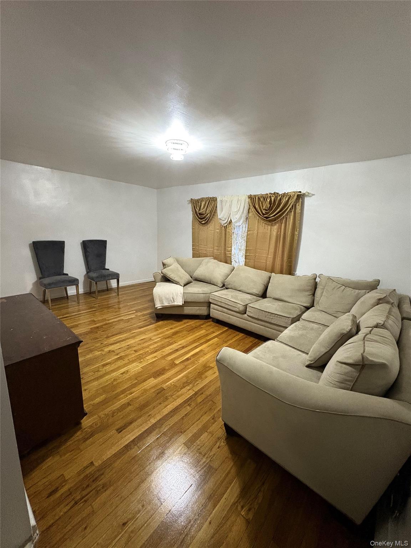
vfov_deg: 102.1
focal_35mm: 14
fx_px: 222
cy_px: 274
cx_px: 206
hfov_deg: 85.7
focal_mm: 2.22
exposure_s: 1/40
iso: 640
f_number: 2.2
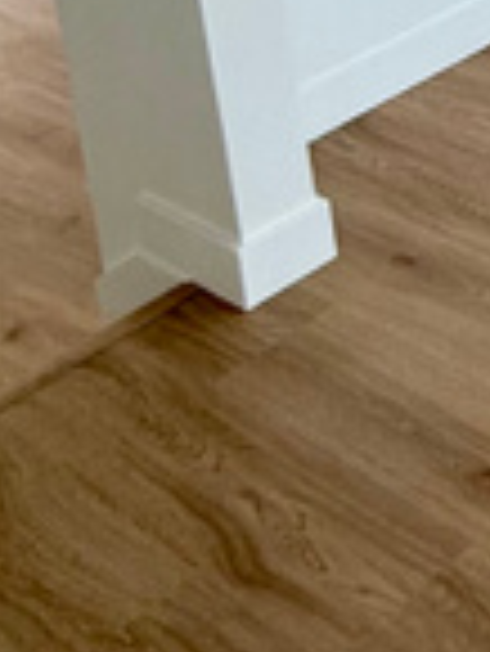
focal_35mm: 74
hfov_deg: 14.3
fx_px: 1395
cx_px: 1142
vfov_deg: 19.8
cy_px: -499
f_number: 2.2
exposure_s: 1/201
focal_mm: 2.22
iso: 64
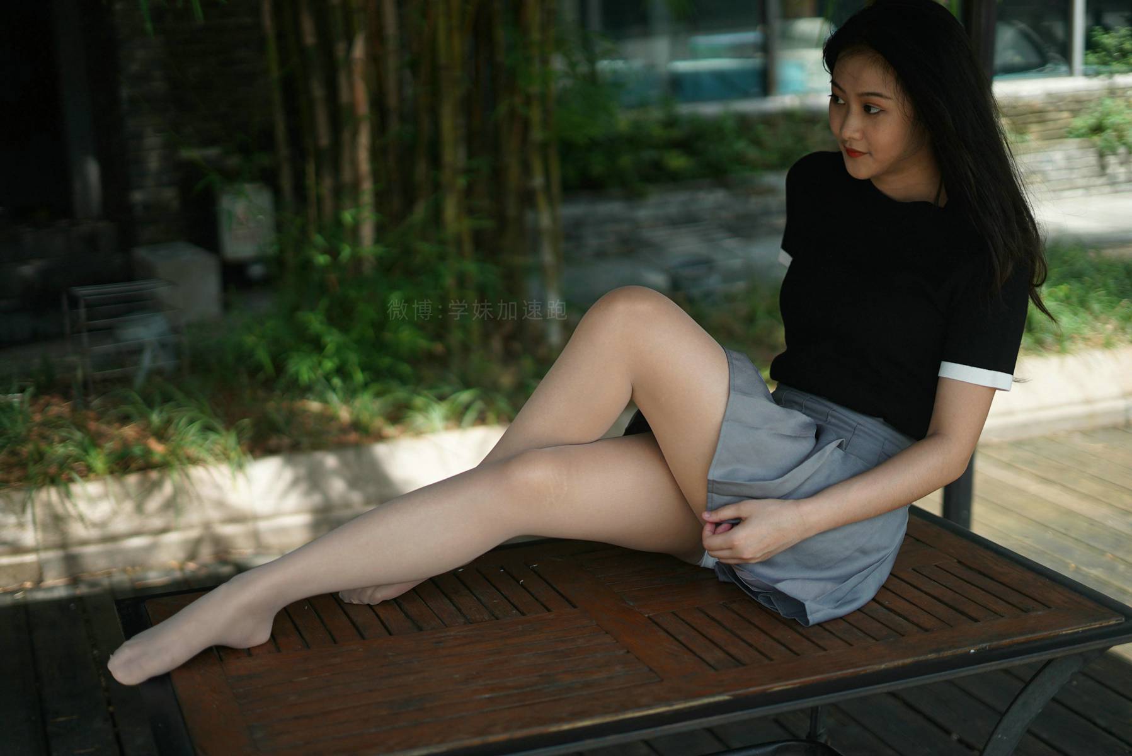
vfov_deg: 27.0
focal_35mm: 50
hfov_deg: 39.6
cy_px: 378
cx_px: 566
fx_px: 1573
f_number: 1.8
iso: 200
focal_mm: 50
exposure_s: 1/3200
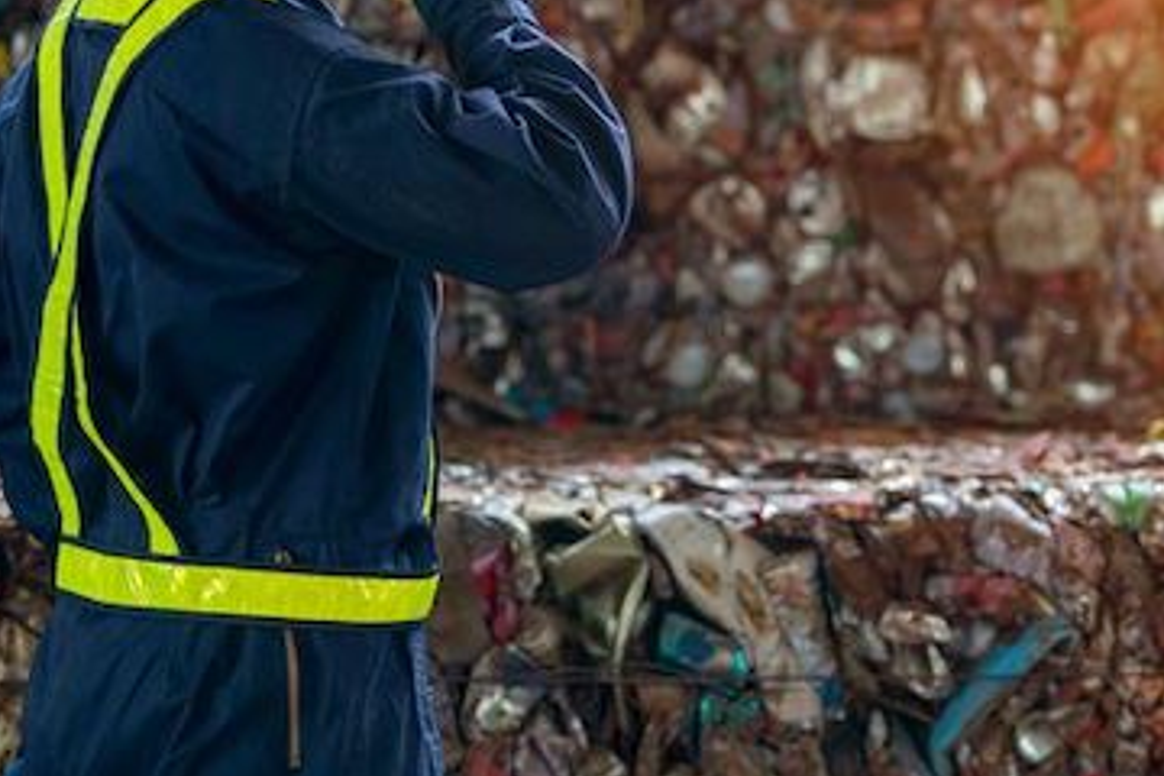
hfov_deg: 8.8
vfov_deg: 5.9
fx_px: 7533
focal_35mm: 233
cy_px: 141
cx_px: 795
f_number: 2.8
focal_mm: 115
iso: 160
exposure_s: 1/125
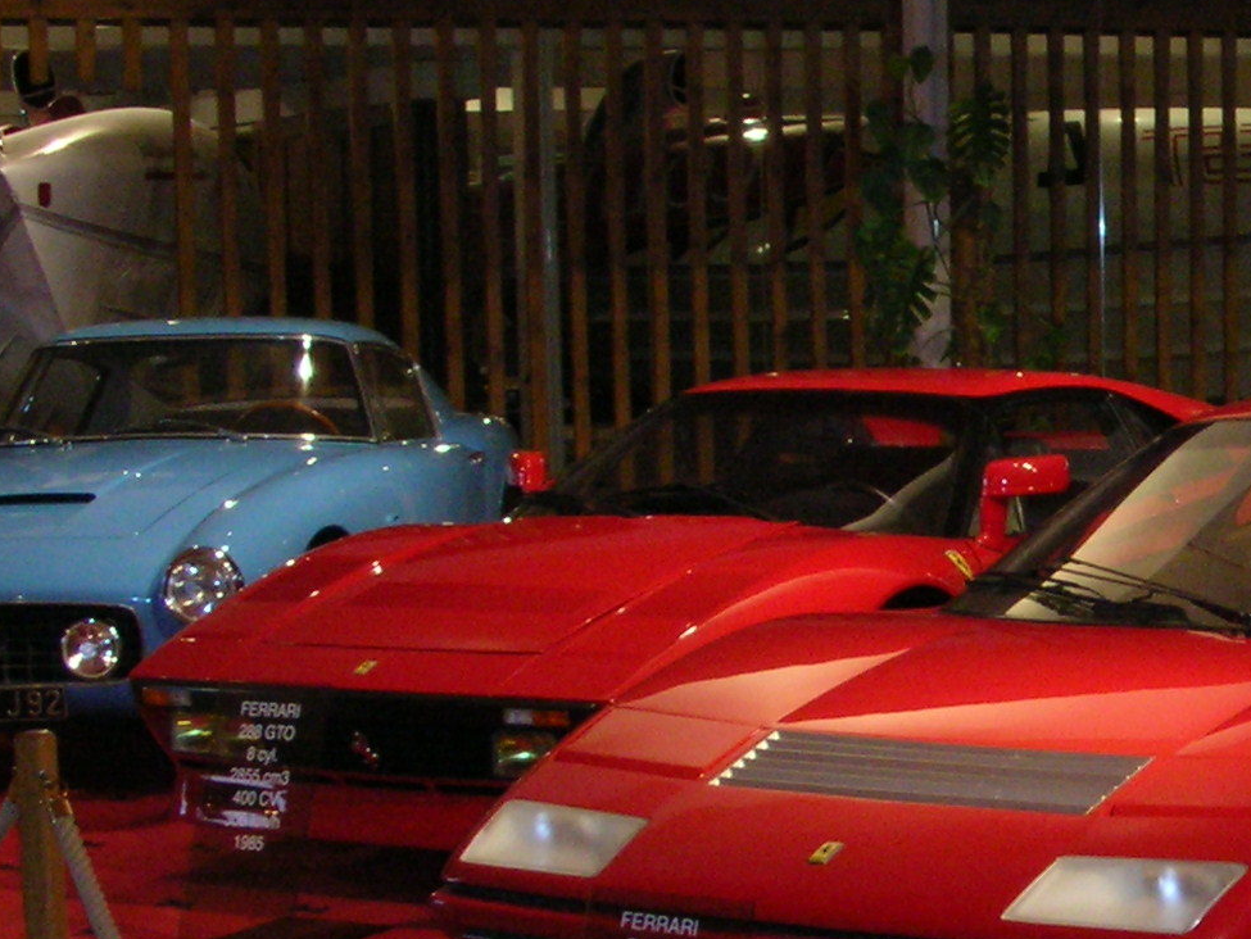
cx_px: 1455
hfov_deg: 19.9
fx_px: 3362
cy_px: 694
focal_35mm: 93
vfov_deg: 15.8
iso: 200
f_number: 3
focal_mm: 5.8
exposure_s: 1/60.1
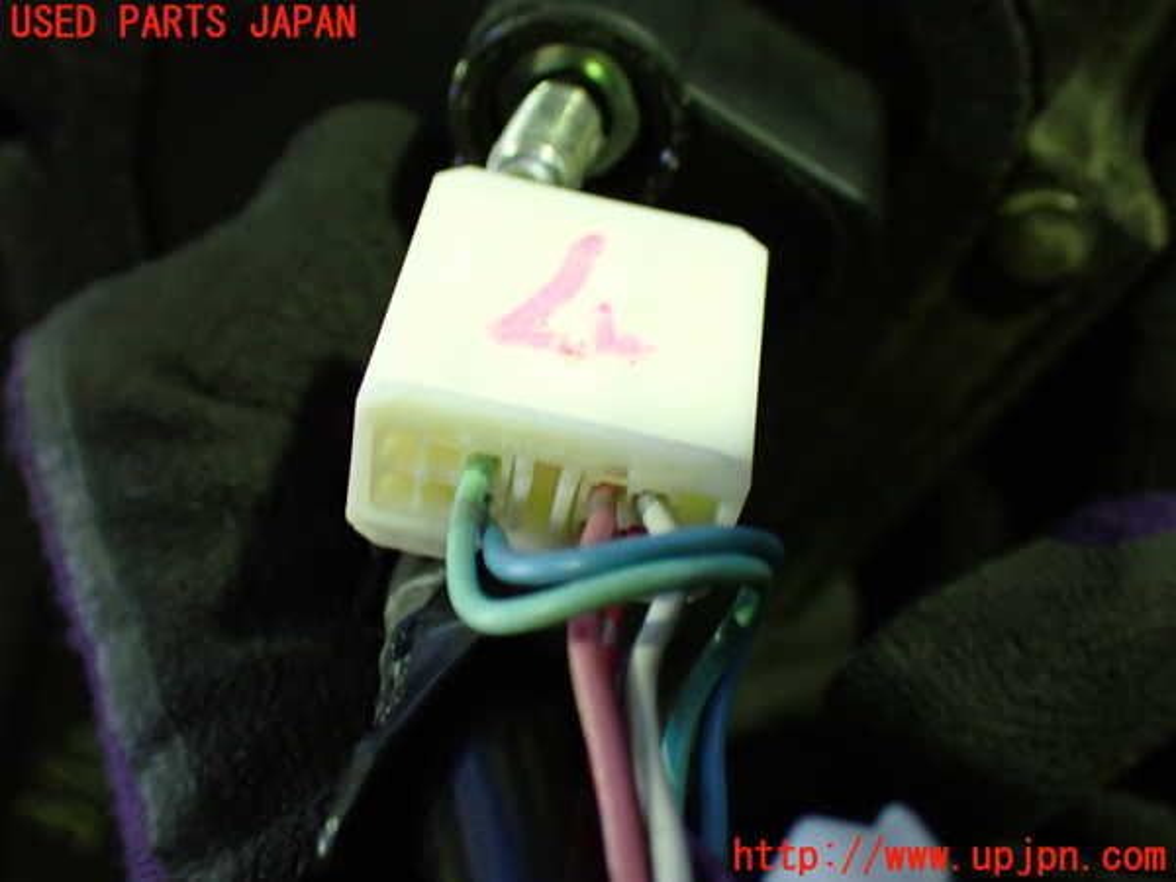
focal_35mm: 41
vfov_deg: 35.1
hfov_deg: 45.8
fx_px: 1393
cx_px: 588
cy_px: 441
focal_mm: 7.31
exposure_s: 1/40
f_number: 2.8
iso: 800
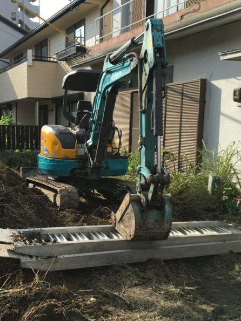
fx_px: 362
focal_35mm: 39
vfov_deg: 47.9
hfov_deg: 36.3
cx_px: 72
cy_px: 160
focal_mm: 4.15
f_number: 2.2
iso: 25
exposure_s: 1/894
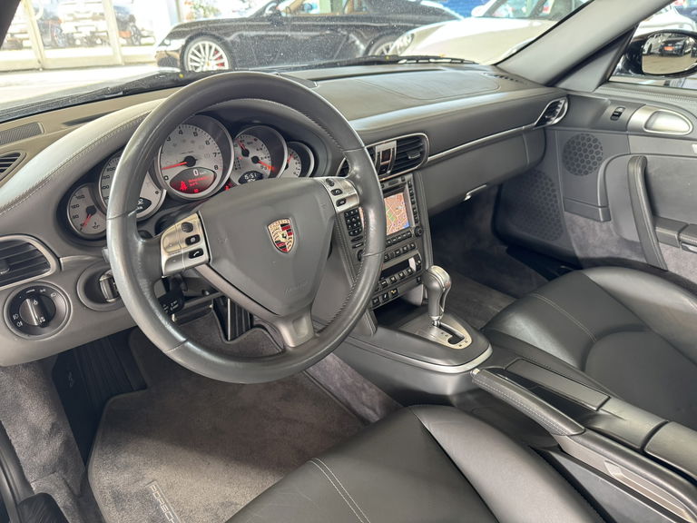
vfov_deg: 56.8
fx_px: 483
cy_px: 262
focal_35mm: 24
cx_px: 348
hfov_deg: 71.6
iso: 500
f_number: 1.78
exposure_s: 1/60
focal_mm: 6.76
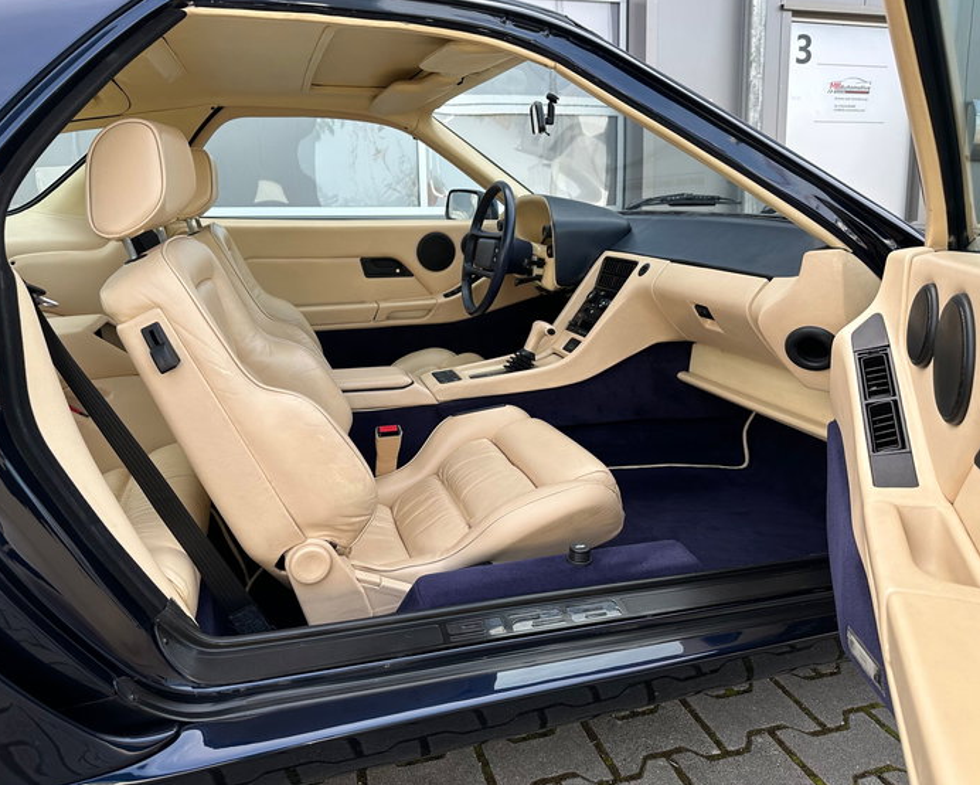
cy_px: 380
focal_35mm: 26
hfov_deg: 66.0
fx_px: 754
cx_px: 482
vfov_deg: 54.9
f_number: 1.78
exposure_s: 1/654
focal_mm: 6.86
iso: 80
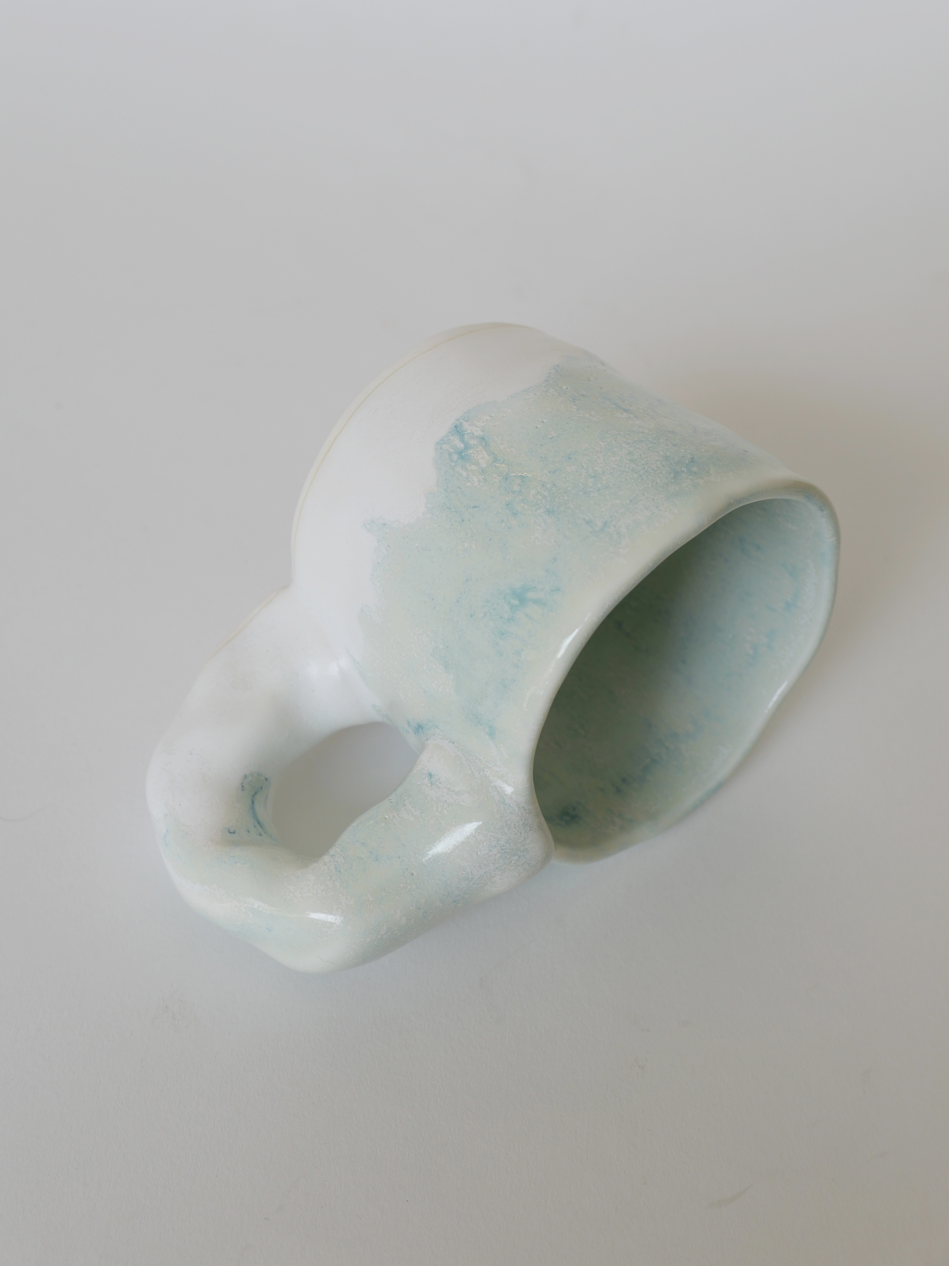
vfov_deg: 45.8
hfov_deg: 35.1
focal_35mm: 41
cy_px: 633
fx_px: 1499
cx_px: 474
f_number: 4.5
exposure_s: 1/125
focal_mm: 18.6
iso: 200
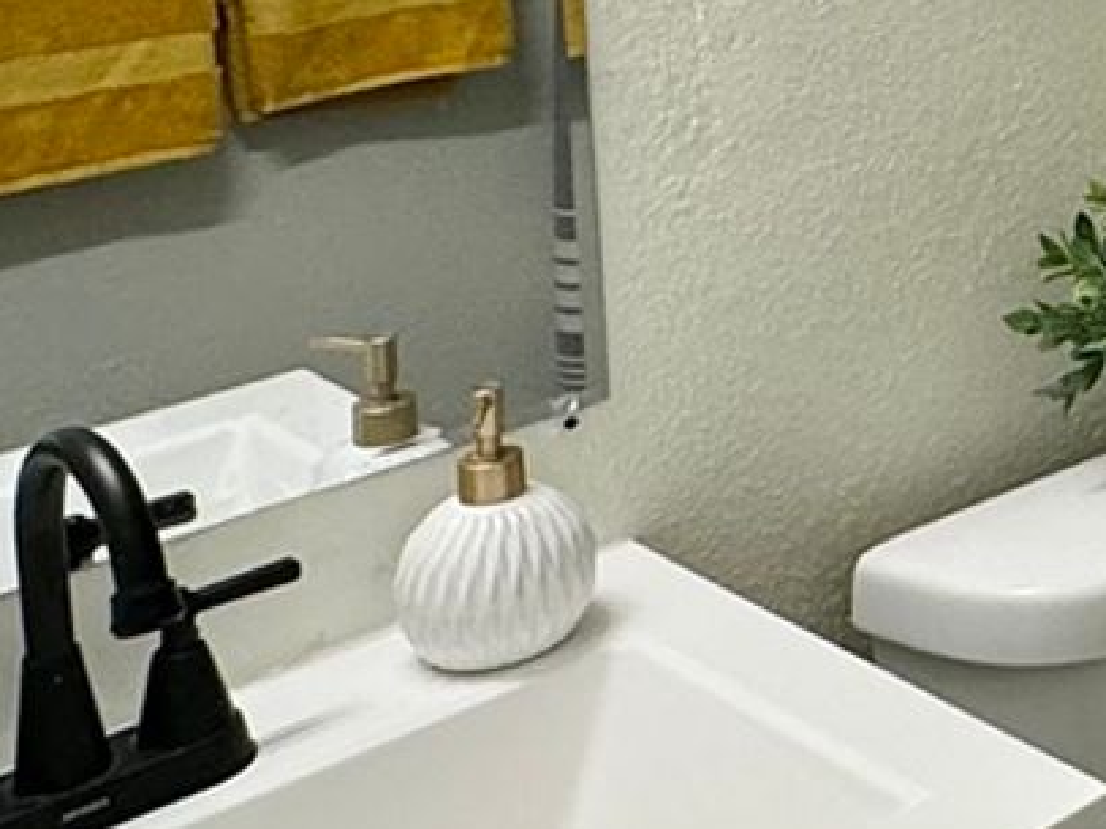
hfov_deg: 22.4
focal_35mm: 66
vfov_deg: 20.7
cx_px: 1780
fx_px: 2108
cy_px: -177
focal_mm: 2.22
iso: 250
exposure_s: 1/120
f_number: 2.2
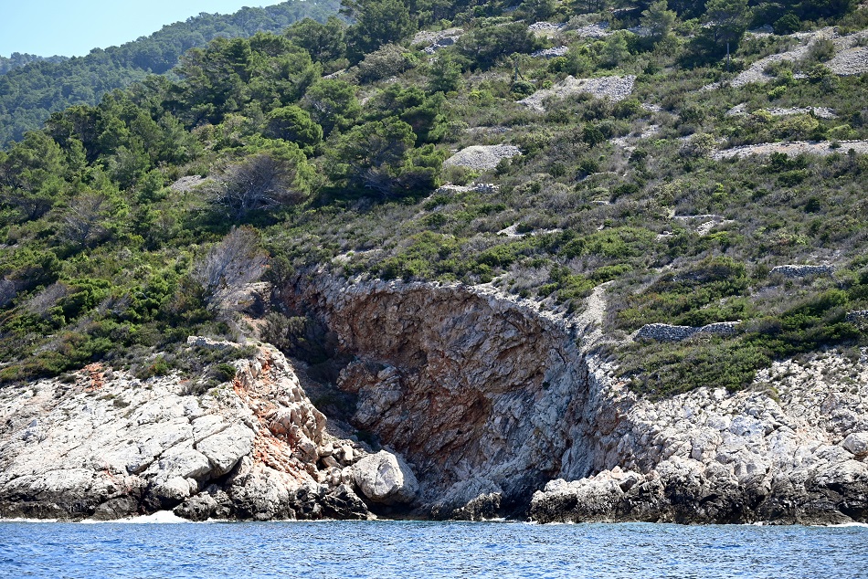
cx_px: 434
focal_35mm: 110
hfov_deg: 18.6
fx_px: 2653
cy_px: 290
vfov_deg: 12.5
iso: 200
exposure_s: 1/500
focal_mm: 110
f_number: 5.6
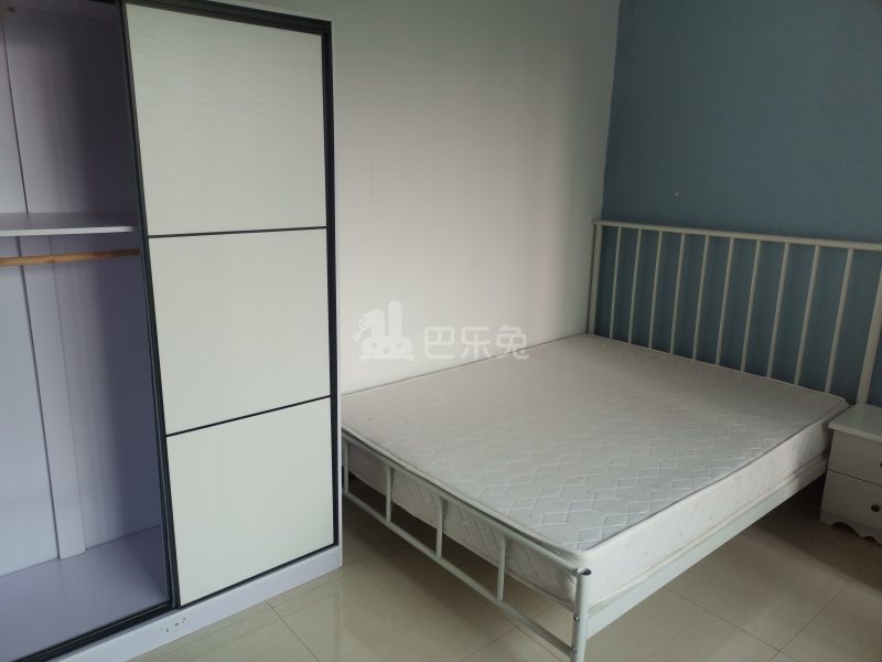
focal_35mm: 26
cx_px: 441
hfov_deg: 67.3
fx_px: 662
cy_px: 331
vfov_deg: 53.1
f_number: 1.8
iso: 50
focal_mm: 5.5
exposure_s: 1/100
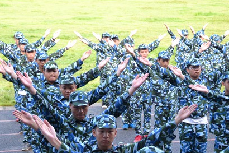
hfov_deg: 19.7
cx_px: 123
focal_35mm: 104
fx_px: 660
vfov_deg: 13.1
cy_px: 114
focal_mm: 45
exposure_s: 1/640
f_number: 5.6
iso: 1600
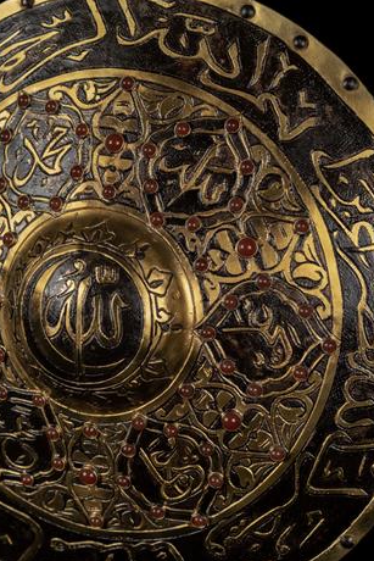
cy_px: 282
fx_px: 1775
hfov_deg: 12.0
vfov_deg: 17.9
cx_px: 180
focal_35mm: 114
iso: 1600
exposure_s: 1/60
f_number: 5
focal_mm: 50
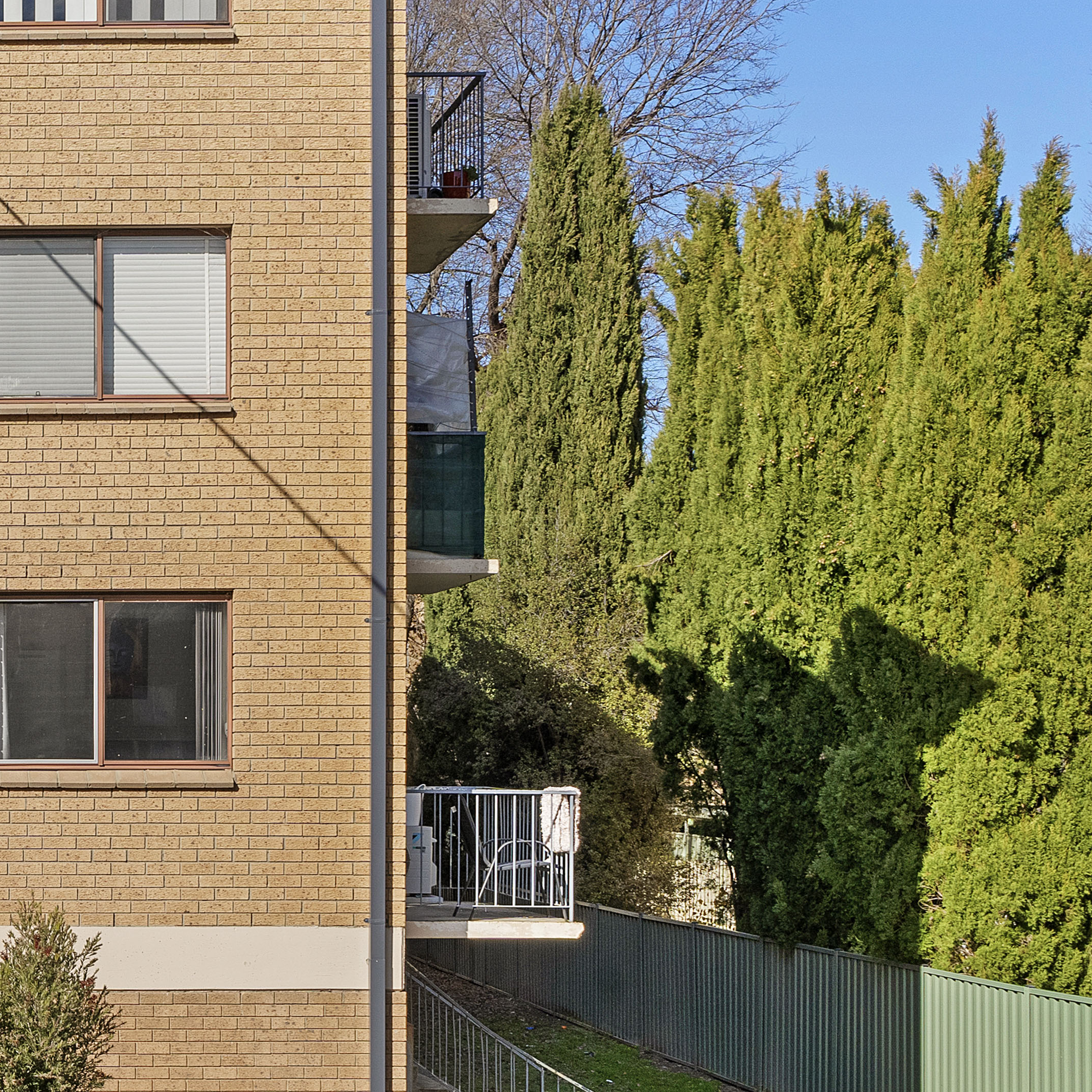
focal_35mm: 74
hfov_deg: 21.8
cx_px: -173
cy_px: 442
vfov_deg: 23.3
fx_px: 2641
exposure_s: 1/1250
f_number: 10
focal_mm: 31
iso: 400
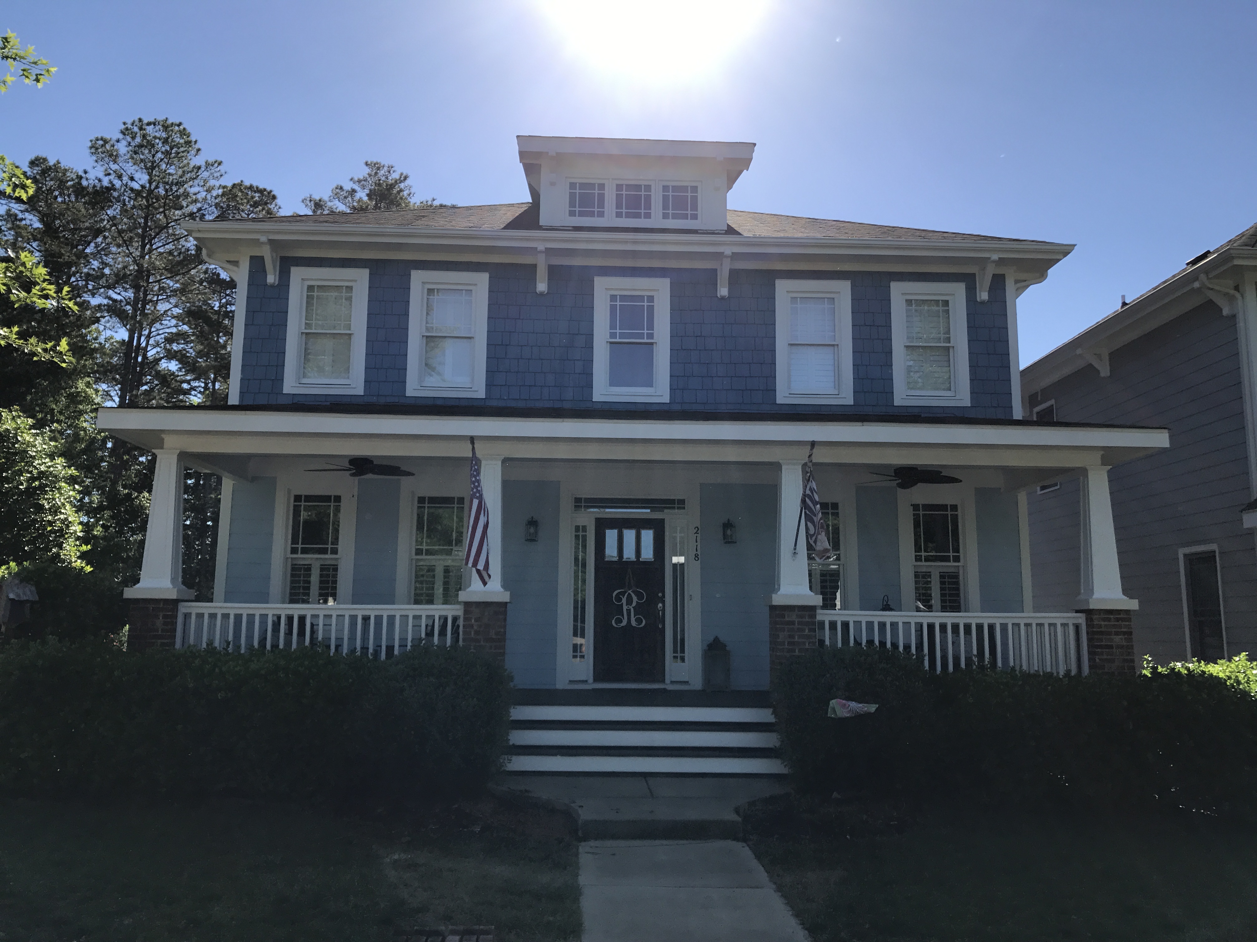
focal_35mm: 28
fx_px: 1017
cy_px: 471
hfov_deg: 63.4
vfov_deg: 49.7
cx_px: 628
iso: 20
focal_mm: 3.99
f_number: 1.8
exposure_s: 1/2083
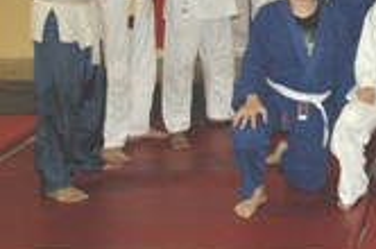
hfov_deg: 21.1
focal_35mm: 89
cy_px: -18
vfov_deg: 15.0
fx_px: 928
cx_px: 469
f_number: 5
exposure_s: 1/60
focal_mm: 22
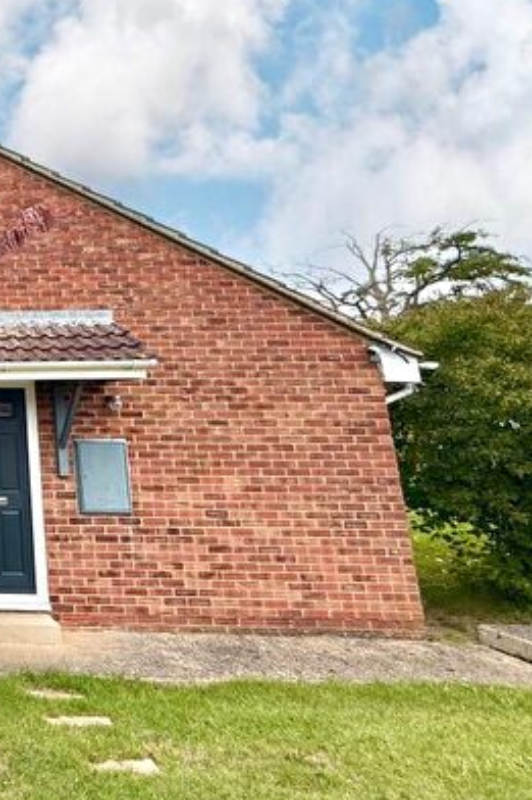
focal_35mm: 26
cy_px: 313
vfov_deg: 68.6
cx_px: -165
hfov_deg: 34.4
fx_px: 577
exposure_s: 1/266
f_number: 2.2
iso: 64
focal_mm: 2.22
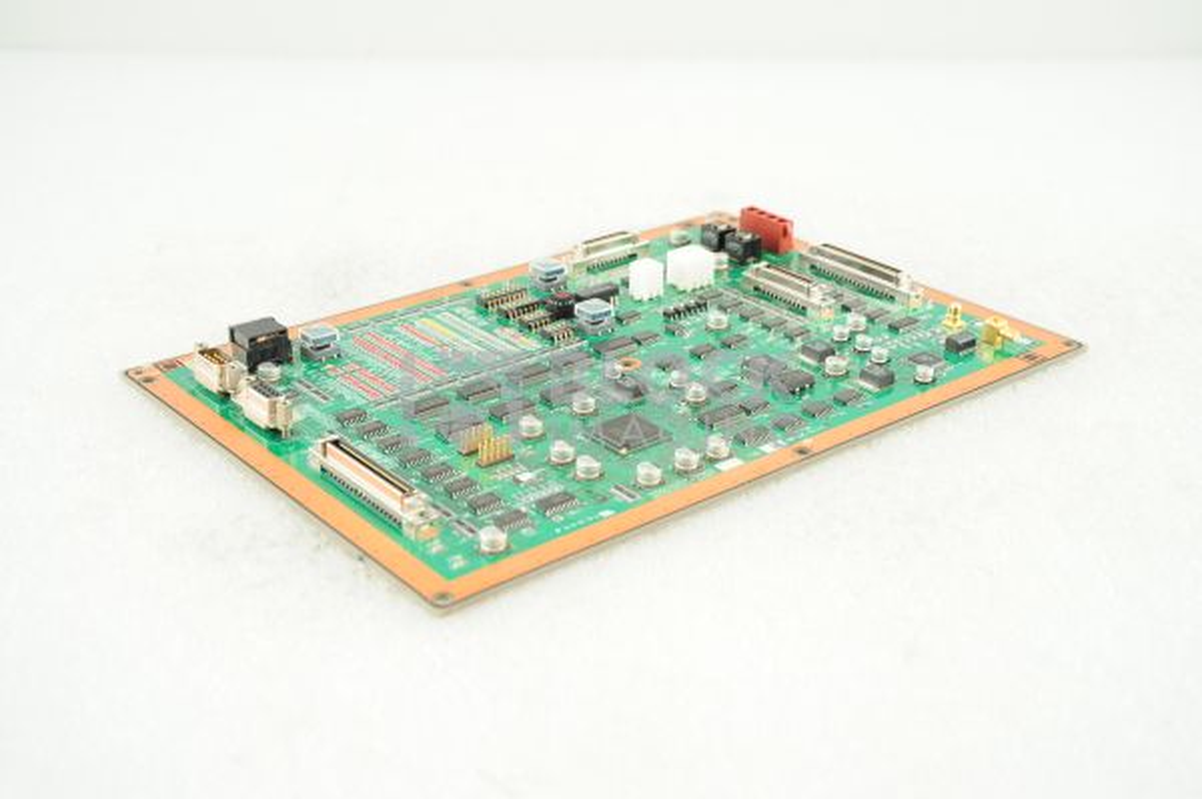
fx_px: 1668
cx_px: 601
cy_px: 400
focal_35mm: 50
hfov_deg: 39.6
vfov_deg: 26.9
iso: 1600
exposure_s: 1/125
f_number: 8
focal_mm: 50
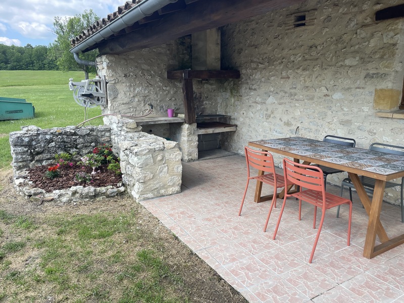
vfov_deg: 53.1
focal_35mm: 26
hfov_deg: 67.3
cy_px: 152
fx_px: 303
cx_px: 202
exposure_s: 1/643
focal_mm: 4.2
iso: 32
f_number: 1.6
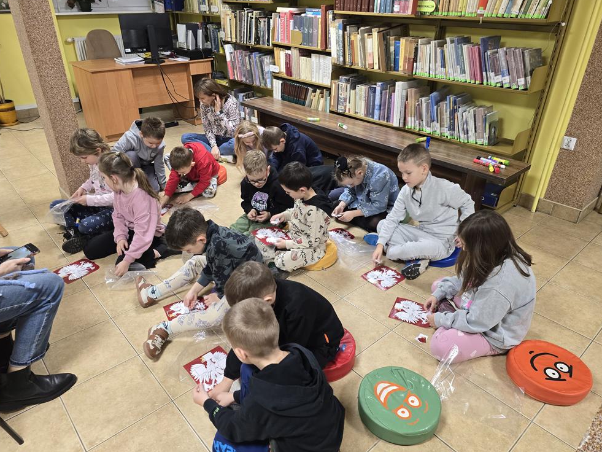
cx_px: 295
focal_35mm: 24
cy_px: 227
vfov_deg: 56.8
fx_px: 417
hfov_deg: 71.6
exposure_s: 1/120
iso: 400
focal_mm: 6.3
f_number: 1.7
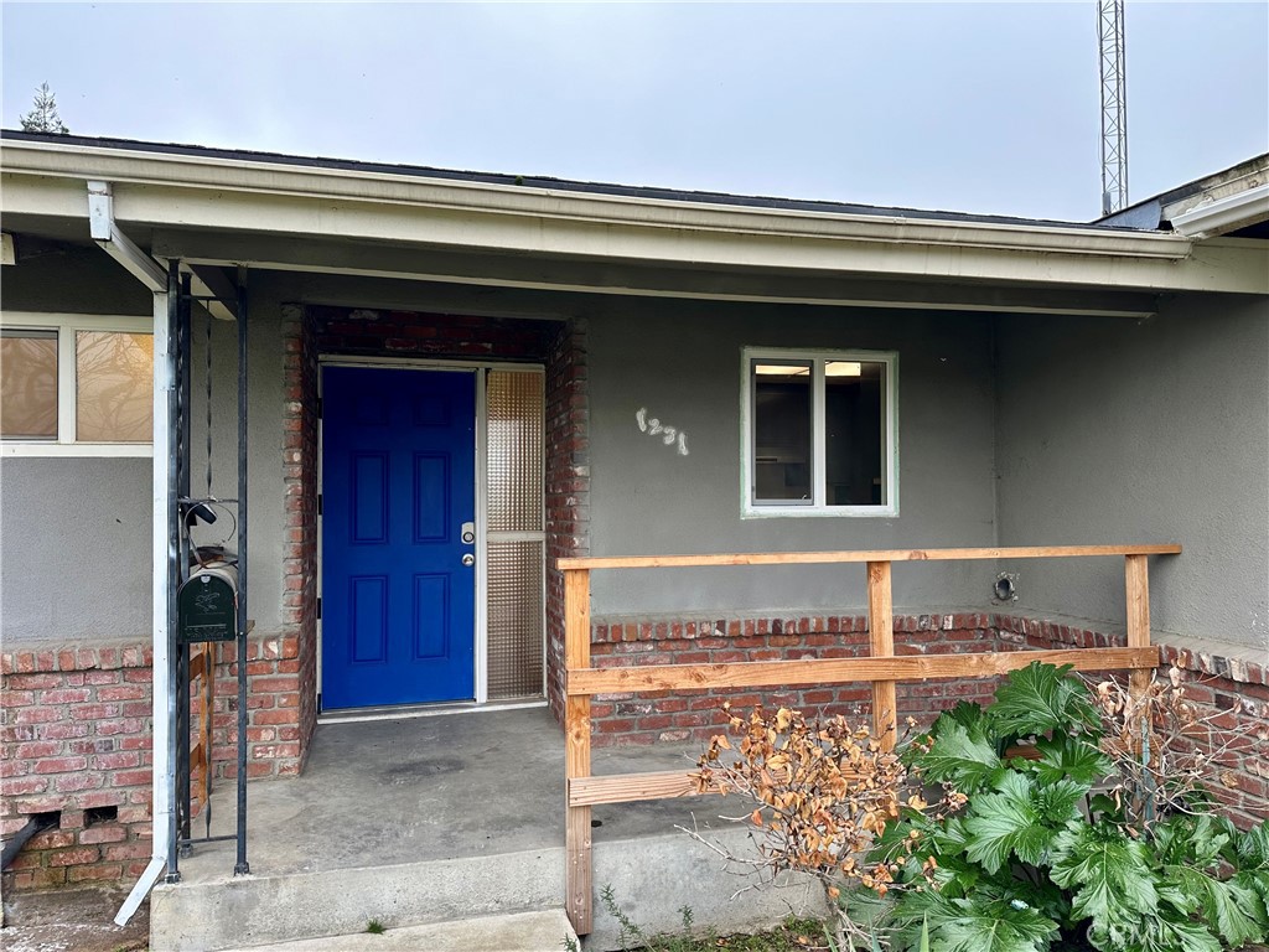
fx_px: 880
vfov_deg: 56.8
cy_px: 476
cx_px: 634
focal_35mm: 24
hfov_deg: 71.6
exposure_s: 1/172
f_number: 1.78
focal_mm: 6.86
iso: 80
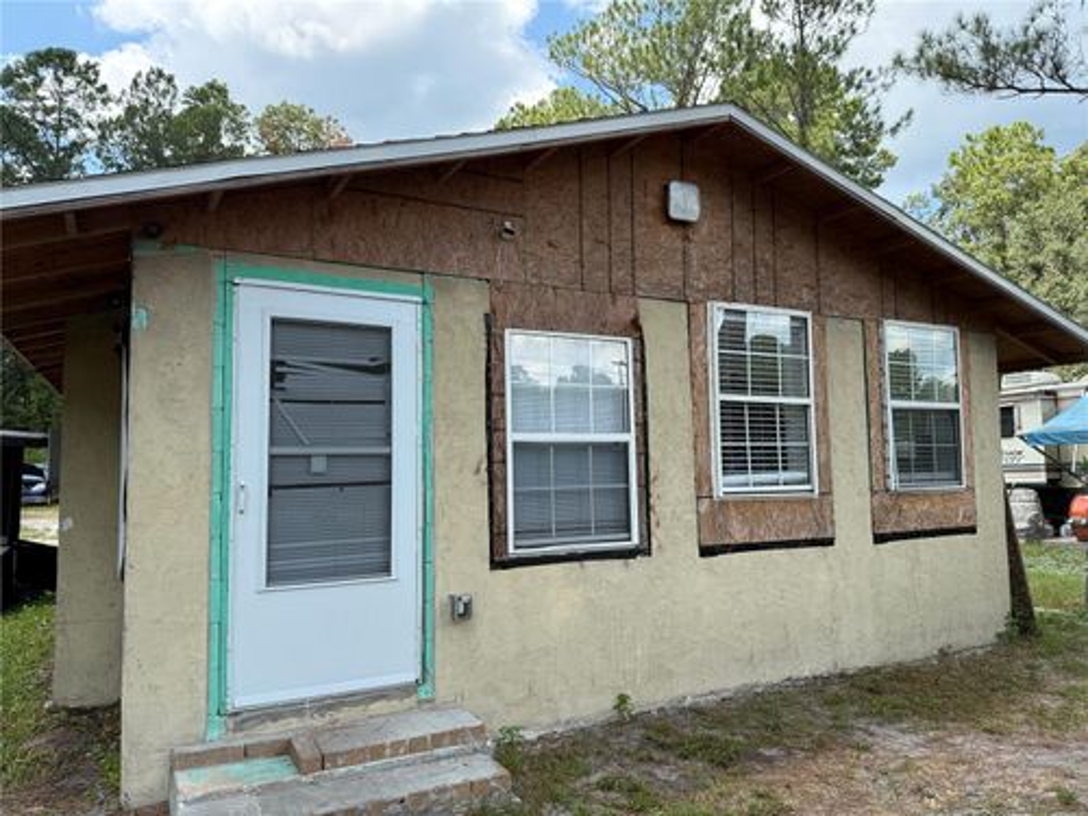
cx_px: 544
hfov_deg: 71.6
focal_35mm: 24
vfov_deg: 56.8
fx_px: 754
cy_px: 408
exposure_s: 1/1522
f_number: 1.78
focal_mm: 6.76
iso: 100
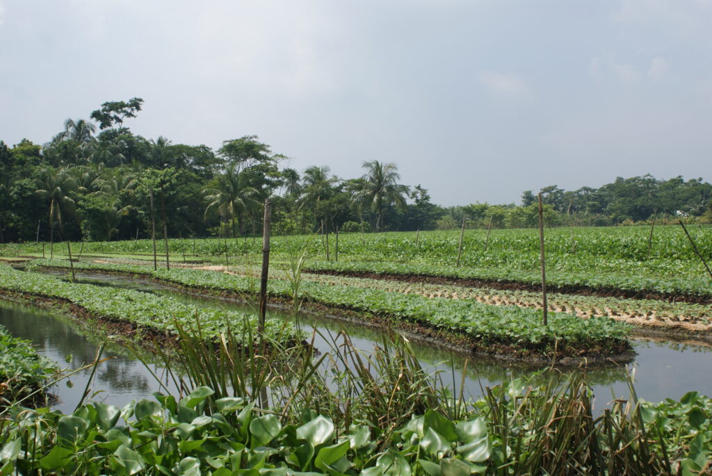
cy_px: 238
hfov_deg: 43.6
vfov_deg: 29.9
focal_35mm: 45
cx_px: 356
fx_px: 891
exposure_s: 1/200
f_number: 9
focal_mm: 30
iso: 100
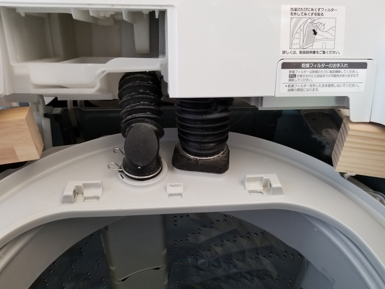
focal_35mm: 26
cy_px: 144
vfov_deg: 53.1
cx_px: 192
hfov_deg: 67.3
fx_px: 289
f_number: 1.7
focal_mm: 4.25
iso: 200
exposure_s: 1/14
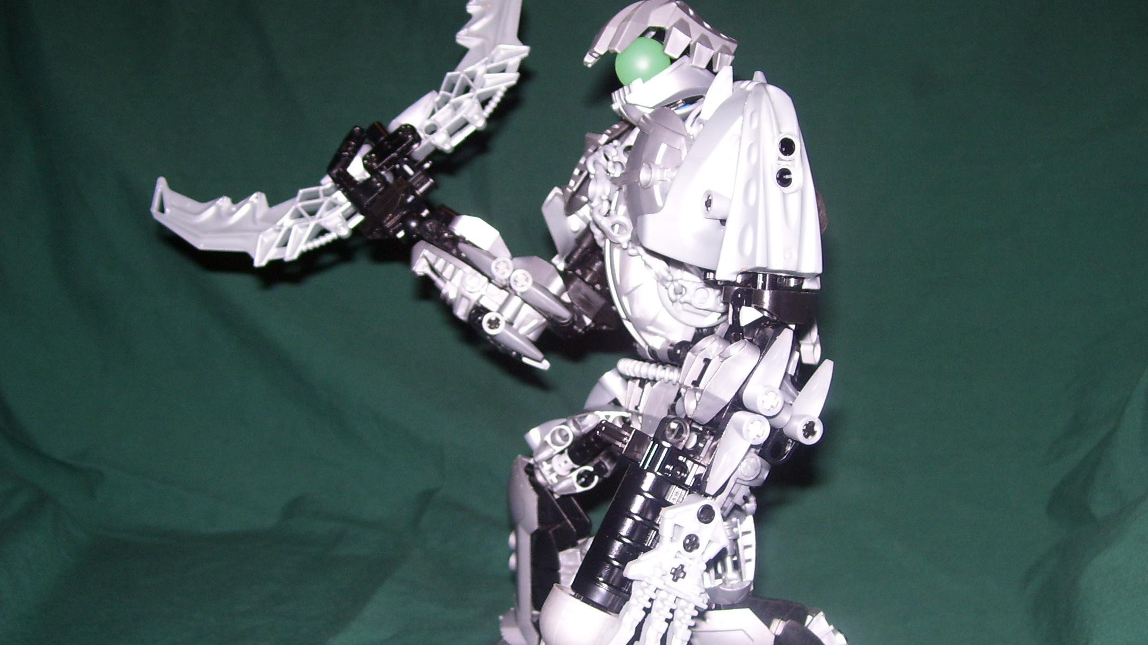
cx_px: 609
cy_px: 358
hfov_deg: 48.3
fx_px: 1278
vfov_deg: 28.3
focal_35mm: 42
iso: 80
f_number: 2.7
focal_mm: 6
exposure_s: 1/60
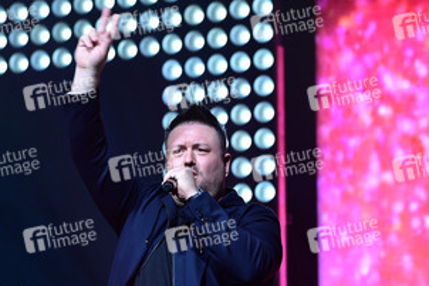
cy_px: 201
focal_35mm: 299
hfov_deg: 6.9
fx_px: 3561
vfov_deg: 4.6
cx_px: 164
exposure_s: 1/400
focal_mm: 200
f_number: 5
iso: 3200
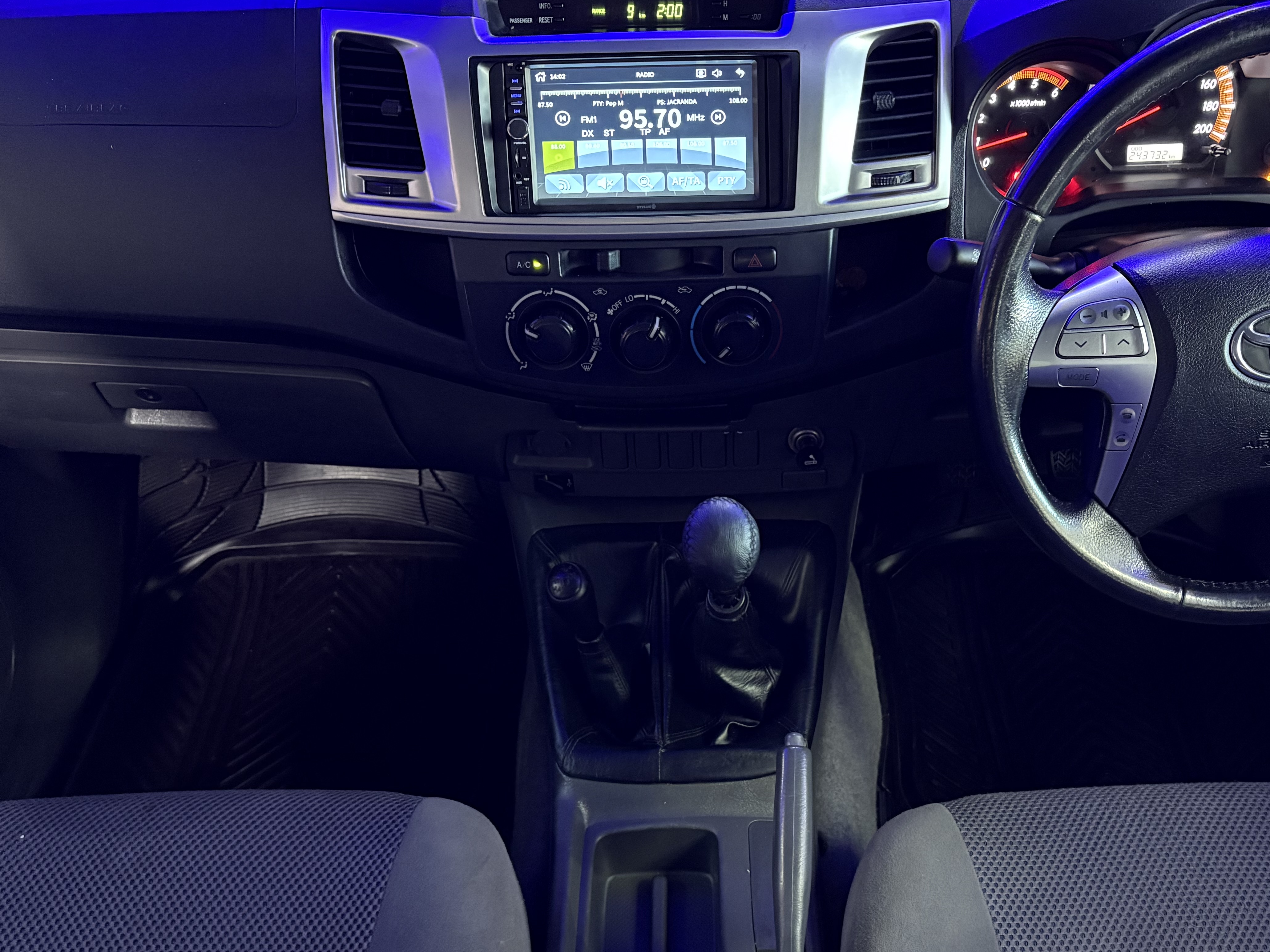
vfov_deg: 39.4
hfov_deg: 51.2
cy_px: 585
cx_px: 727
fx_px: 1321
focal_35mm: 36
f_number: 1.6
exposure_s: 1/25
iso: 800
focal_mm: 5.96
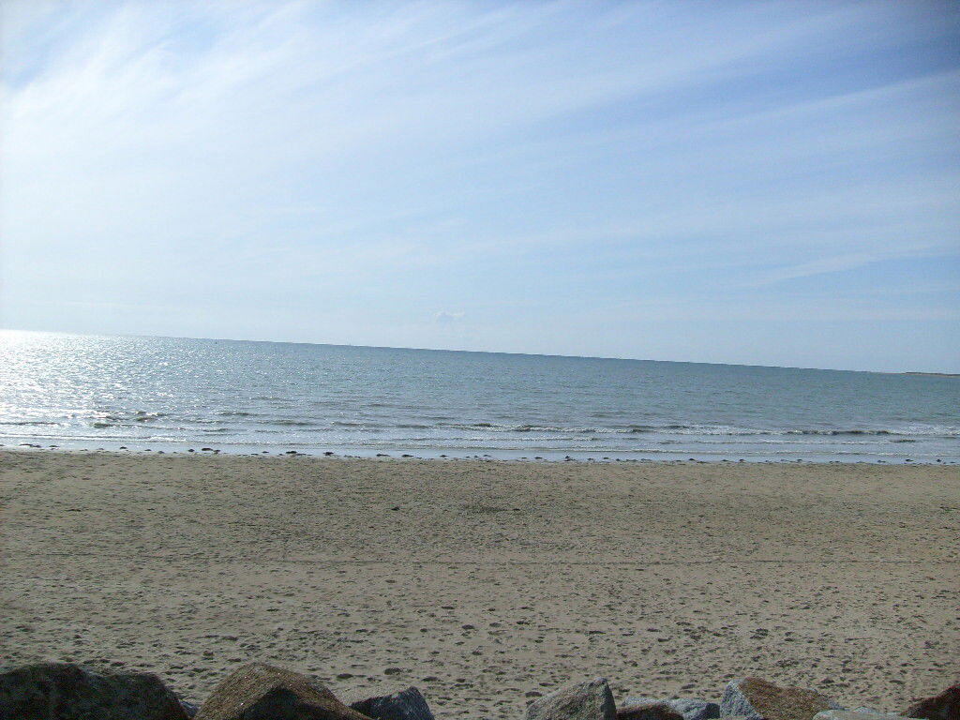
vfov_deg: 40.7
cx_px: 480
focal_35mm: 35
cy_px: 360
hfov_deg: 52.6
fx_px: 971
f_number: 7.1
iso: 80
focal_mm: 5.8
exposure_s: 1/750
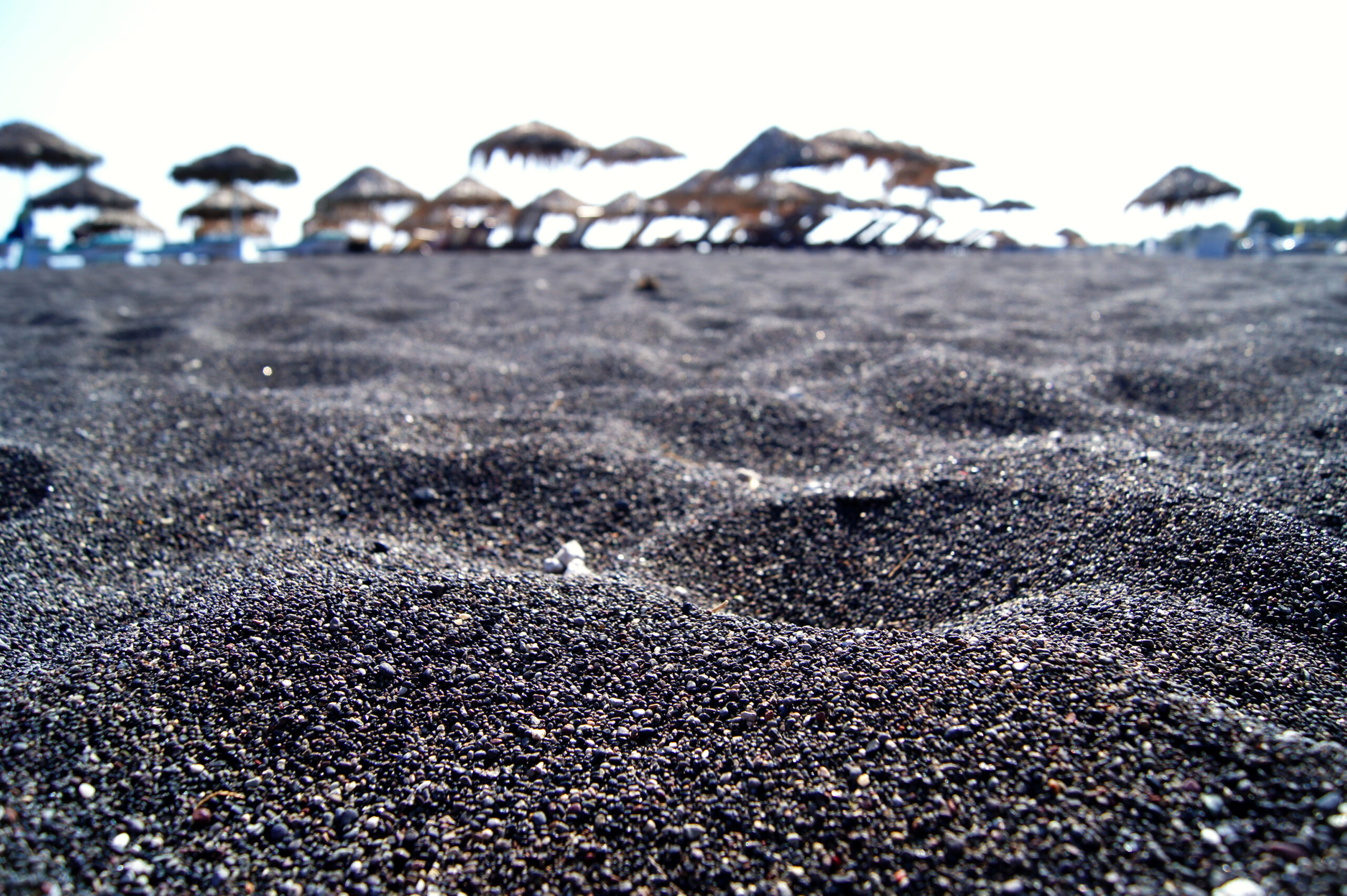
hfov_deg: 67.4
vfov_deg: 47.9
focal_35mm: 27
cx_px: 674
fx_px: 1010
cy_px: 448
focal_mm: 18
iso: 100
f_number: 6.3
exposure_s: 1/250
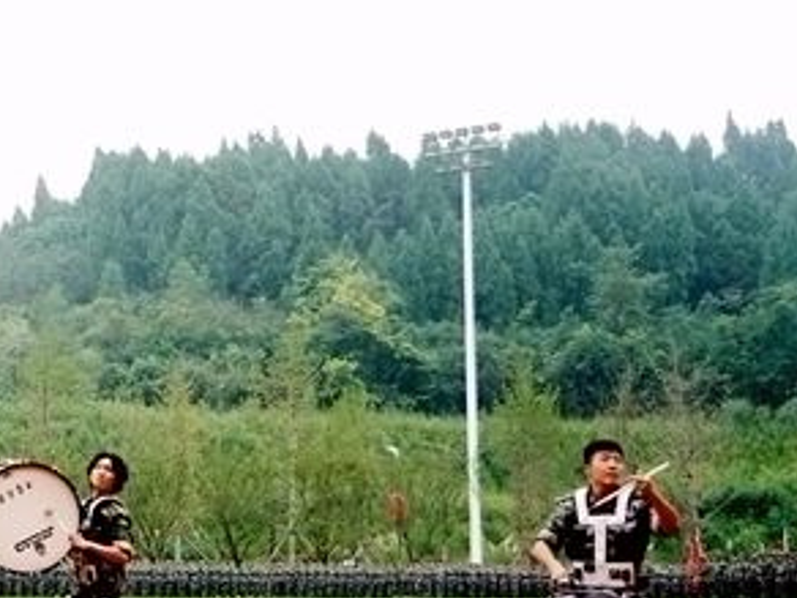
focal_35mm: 87
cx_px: -205
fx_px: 2003
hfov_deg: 20.7
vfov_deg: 16.9
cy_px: 416
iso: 5000
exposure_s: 1/8000
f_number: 4
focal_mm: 33
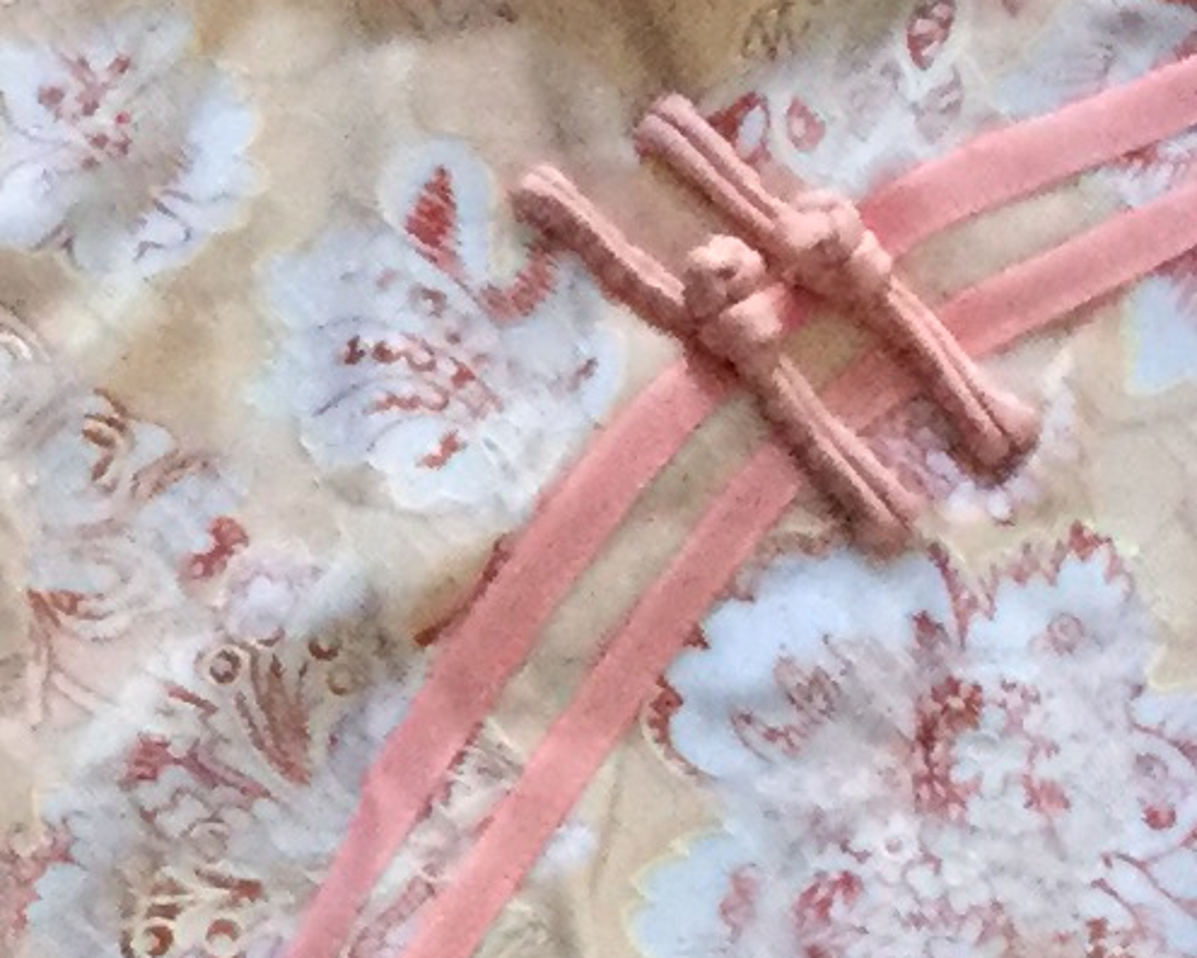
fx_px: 7051
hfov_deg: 9.6
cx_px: 1274
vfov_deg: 7.6
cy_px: 1593
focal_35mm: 199
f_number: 2.4
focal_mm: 3.3
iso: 200
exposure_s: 1/33
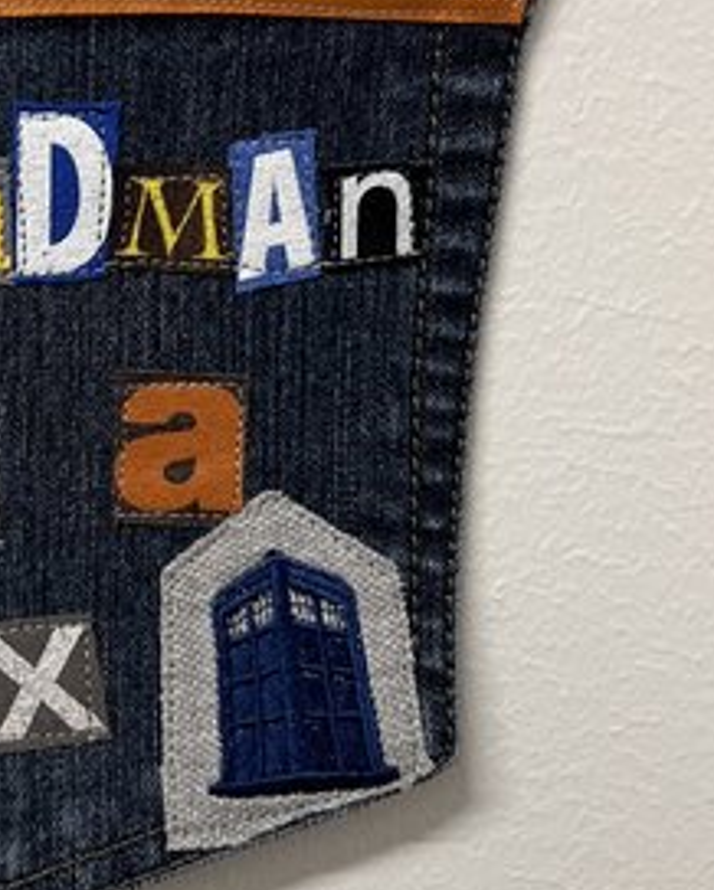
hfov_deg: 26.0
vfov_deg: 33.5
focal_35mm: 56
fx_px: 1478
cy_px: 376
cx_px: 36
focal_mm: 5.7
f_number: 1.5
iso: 200
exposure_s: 1/60
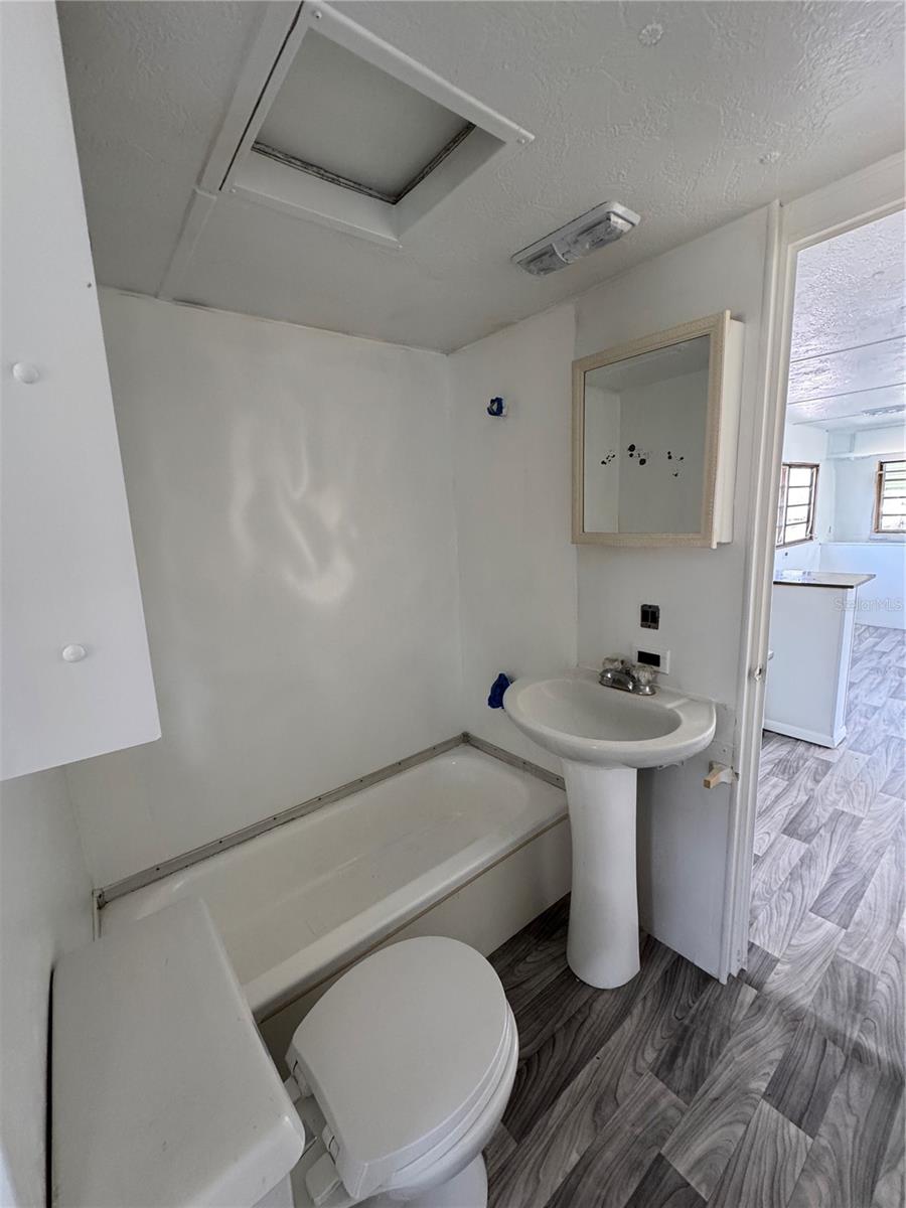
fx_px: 489
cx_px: 453
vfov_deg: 102.1
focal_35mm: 14
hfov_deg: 85.7
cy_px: 604
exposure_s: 1/99
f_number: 2.2
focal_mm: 2.22
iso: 250
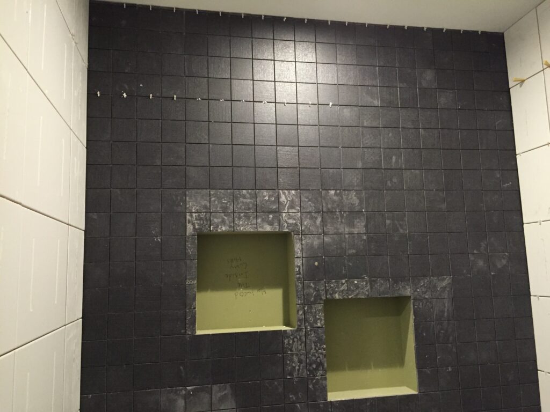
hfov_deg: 61.7
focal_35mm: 29
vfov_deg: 48.2
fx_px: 461
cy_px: 206
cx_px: 275
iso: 250
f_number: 2.2
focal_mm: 4.15
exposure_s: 1/30
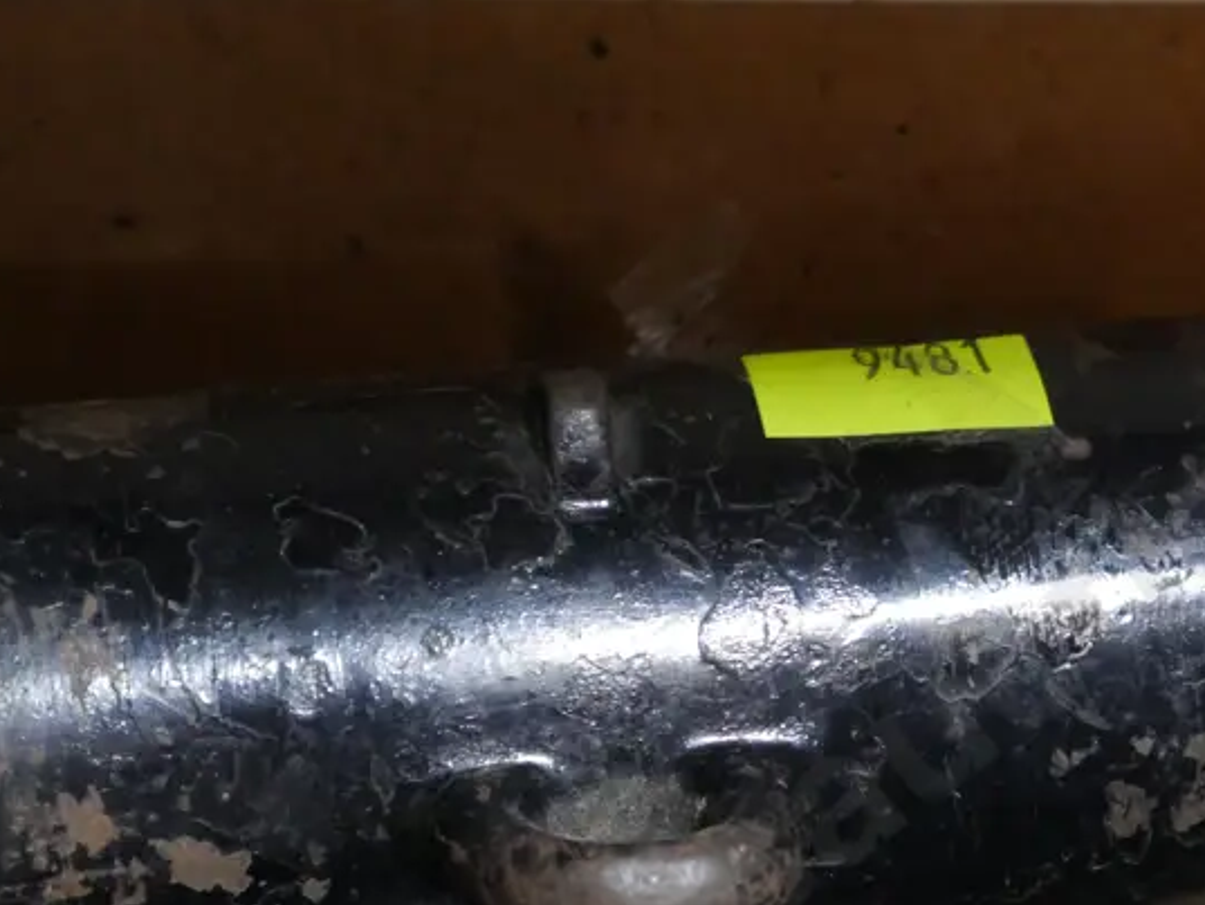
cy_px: 726
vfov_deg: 10.2
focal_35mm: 145
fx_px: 5049
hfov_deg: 13.5
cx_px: 949
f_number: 5.5
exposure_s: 1/100
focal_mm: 38
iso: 2500
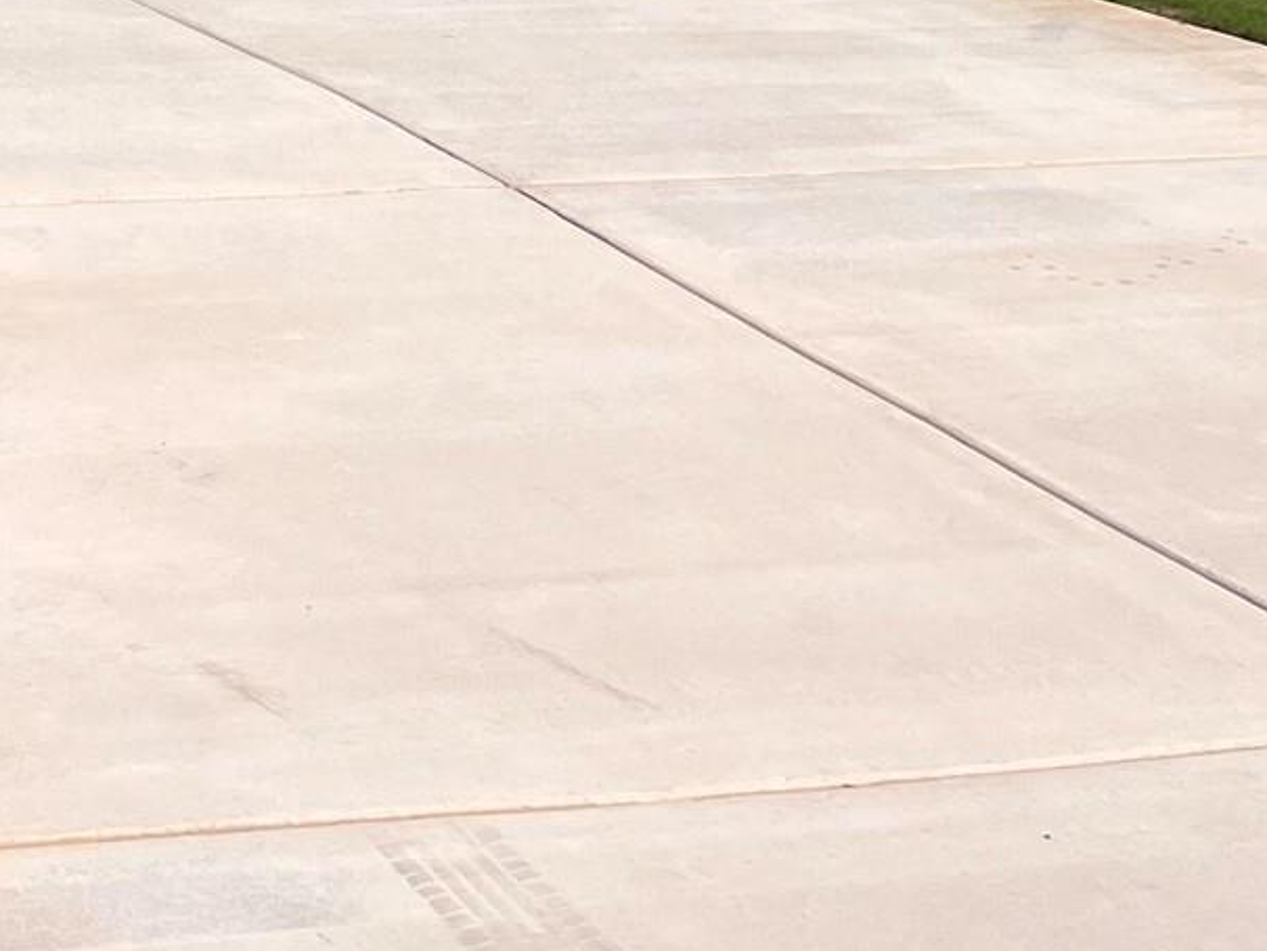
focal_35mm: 88
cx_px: -739
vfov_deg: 15.8
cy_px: -364
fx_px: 3222
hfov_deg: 19.0
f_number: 1.6
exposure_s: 1/7353
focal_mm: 5.1
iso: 50
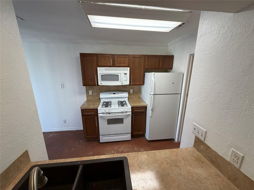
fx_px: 103
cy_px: 95
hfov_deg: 102.1
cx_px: 127
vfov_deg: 85.7
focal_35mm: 14
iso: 250
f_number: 2.2
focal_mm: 2.22
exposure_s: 1/120
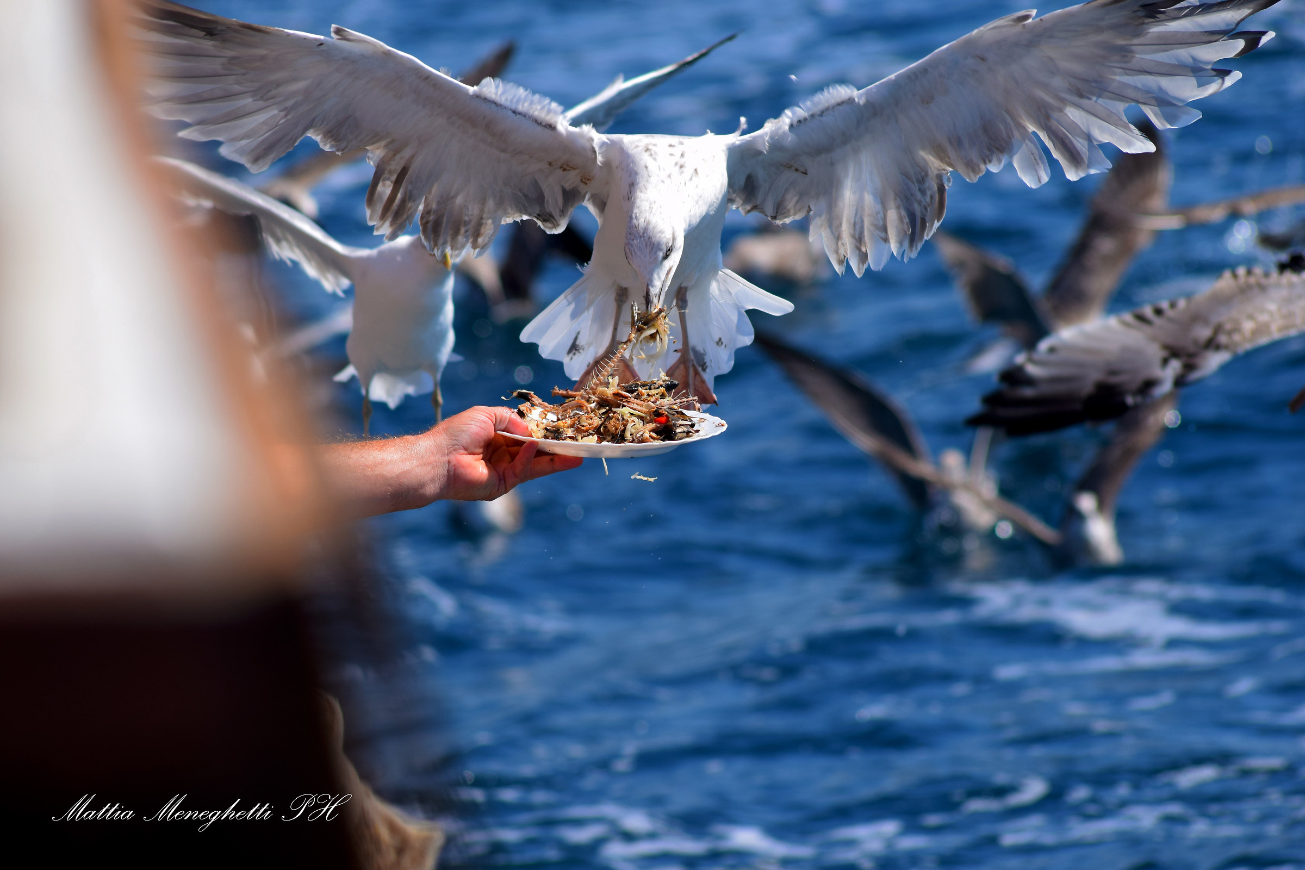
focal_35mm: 292
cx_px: 652
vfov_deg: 4.7
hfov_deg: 7.0
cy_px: 435
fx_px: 10602
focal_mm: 195
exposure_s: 1/1600
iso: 400
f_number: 7.1
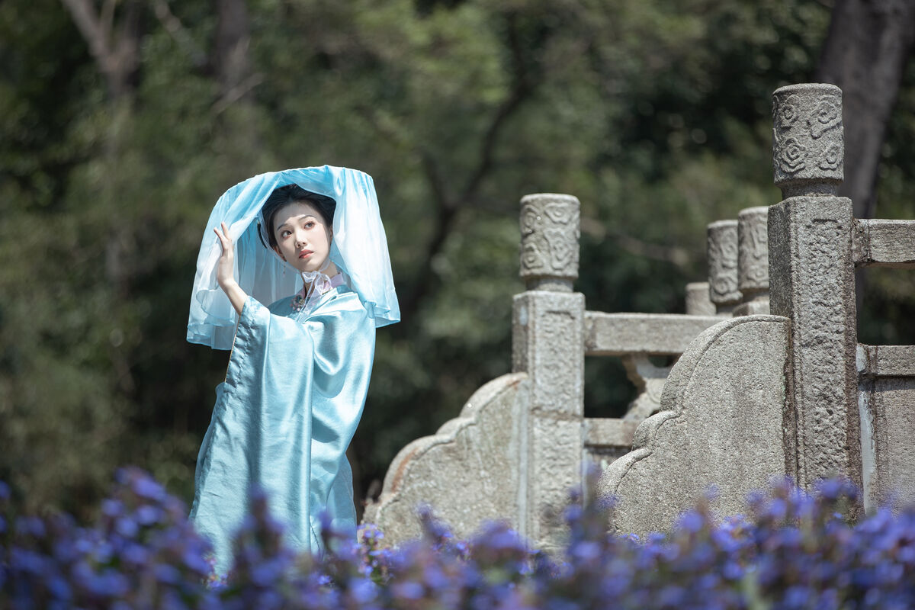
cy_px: 305
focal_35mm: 190
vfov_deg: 7.2
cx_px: 458
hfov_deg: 10.8
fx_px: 4829
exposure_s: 1/640
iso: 100
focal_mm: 190
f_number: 2.8
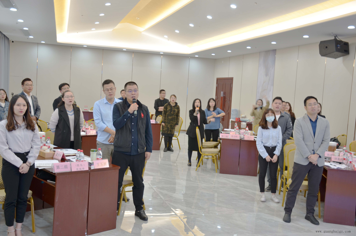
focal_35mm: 39
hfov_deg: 49.6
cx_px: 178
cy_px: 118
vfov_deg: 34.1
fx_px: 385
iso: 100
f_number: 5
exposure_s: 1/13
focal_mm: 26
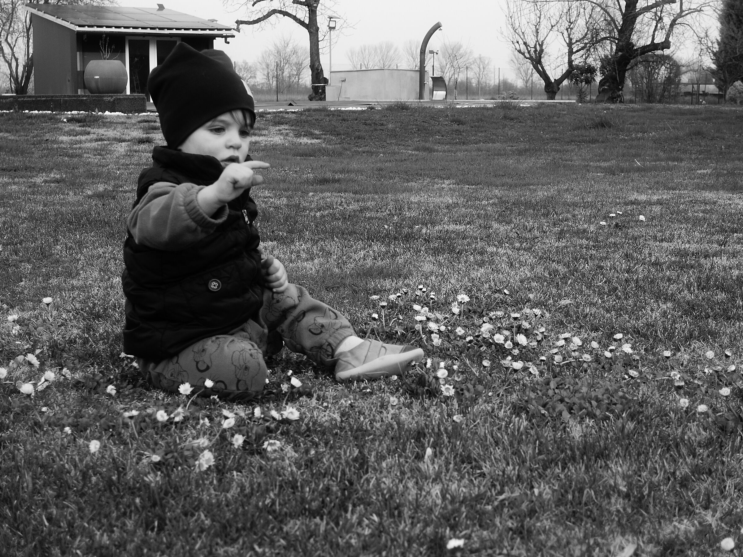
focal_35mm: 60
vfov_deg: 24.4
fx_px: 1288
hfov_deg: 32.2
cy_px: 278
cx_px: 372
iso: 80
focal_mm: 12.8
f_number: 2.8
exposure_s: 1/160
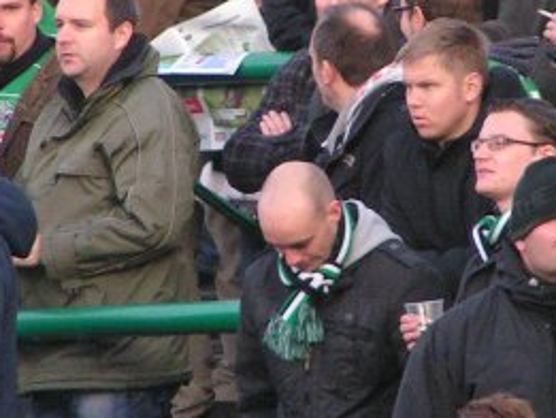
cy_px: 90
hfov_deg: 1.7
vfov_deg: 1.3
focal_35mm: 1164
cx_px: 228
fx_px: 18705
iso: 200
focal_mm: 58
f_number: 3.5
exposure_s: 1/400
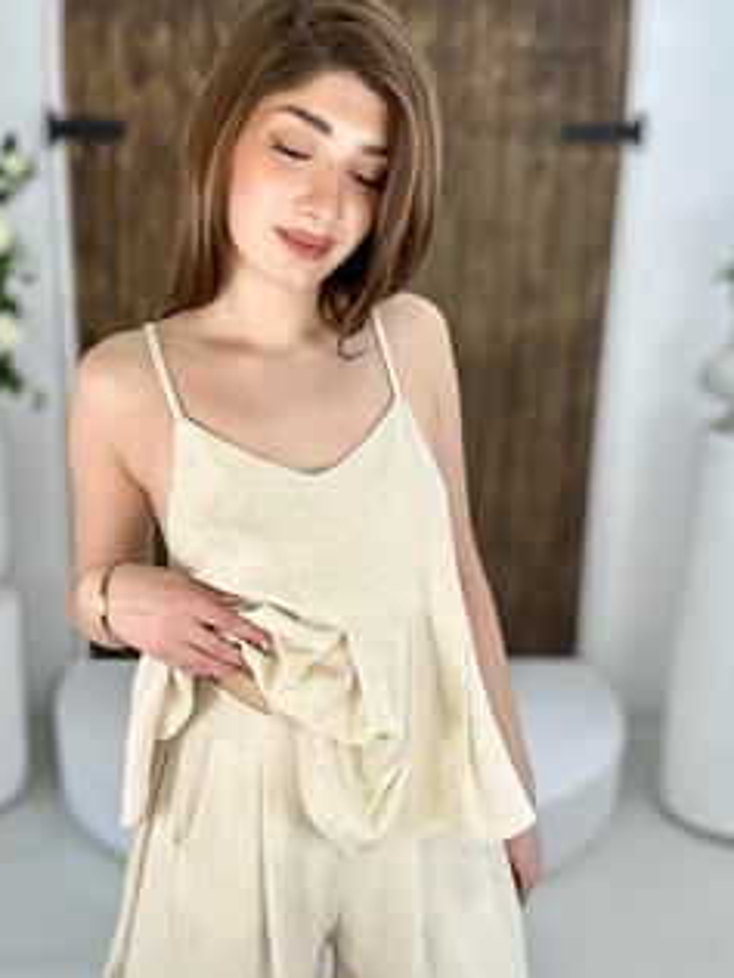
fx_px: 1074
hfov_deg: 37.5
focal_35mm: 38
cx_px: 282
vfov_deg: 48.9
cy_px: 542
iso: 25
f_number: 1.9
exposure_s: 1/100
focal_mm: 2.69
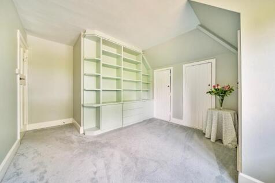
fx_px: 92
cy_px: 92
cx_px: 138
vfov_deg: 90.0
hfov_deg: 112.6
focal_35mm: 12
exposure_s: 1/3
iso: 100
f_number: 8
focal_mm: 12
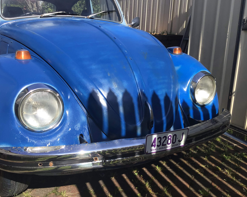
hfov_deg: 51.4
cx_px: 110
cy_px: 101
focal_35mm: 35
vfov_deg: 42.2
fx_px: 256
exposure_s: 1/823
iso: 25
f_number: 2.4
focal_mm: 3.3
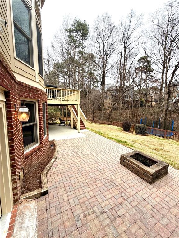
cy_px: 119
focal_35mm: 14
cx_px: 90
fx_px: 97
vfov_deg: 102.1
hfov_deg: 85.7
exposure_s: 1/376
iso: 50
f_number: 2.2
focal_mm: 2.22
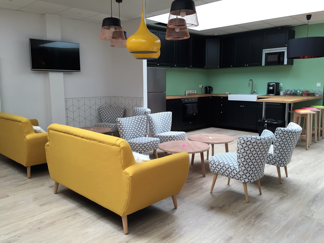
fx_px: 271
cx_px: 162
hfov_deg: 61.7
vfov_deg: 48.2
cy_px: 122
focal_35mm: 29
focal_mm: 4.15
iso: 40
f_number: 2.2
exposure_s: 1/33
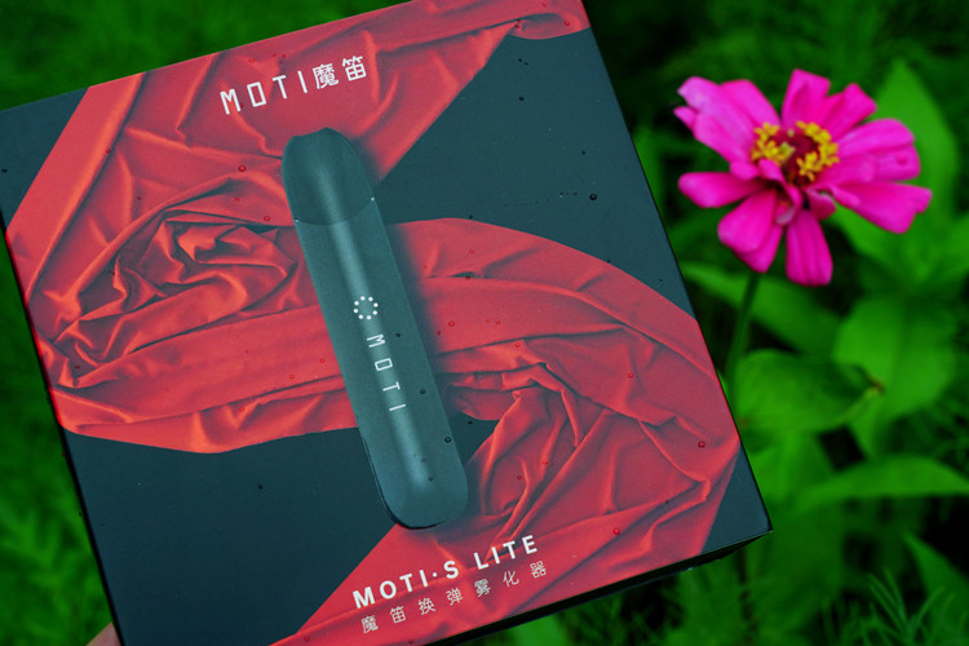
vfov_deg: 20.0
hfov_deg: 29.7
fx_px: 1830
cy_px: 323
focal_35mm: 68
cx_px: 484
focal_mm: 68
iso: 100
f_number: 13
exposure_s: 1/80
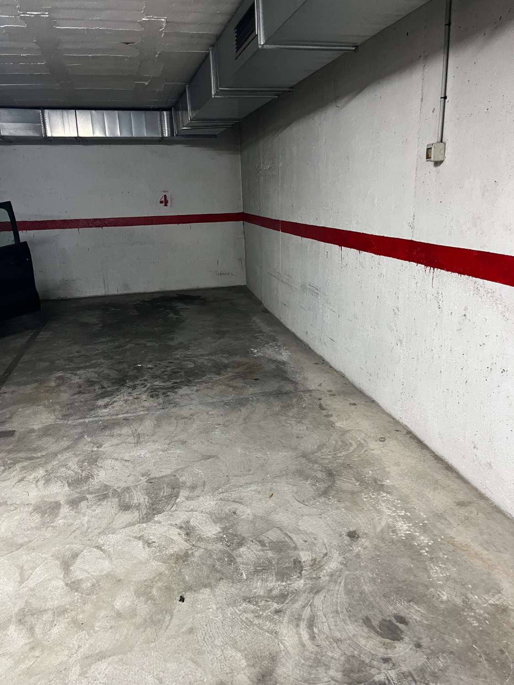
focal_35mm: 26
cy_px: 342
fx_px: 515
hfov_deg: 53.1
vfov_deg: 67.3
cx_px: 257
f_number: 1.6
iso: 400
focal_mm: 5.1
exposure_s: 1/50
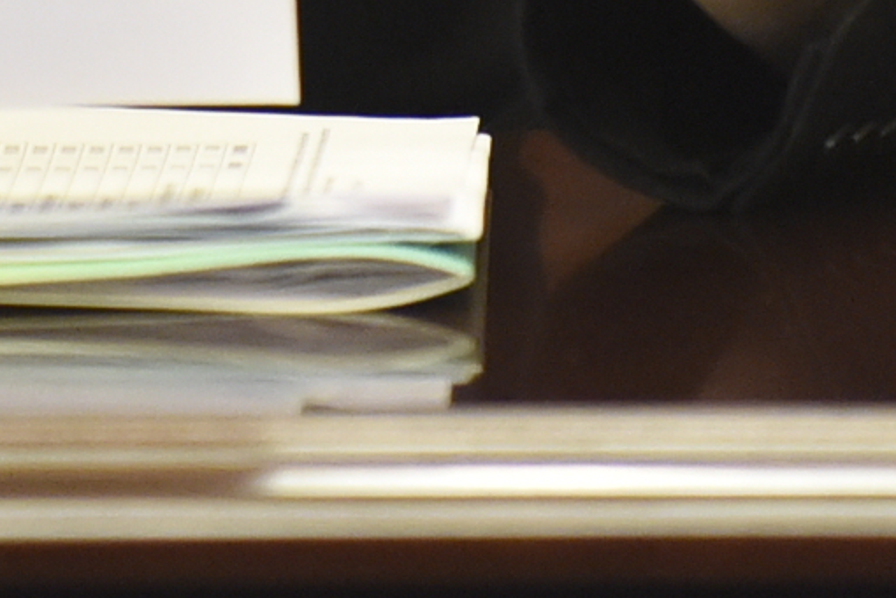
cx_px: -202
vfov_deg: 1.0
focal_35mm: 1443
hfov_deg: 1.4
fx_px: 35912
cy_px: -1289
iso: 3200
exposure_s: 1/160
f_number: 2.8
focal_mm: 200
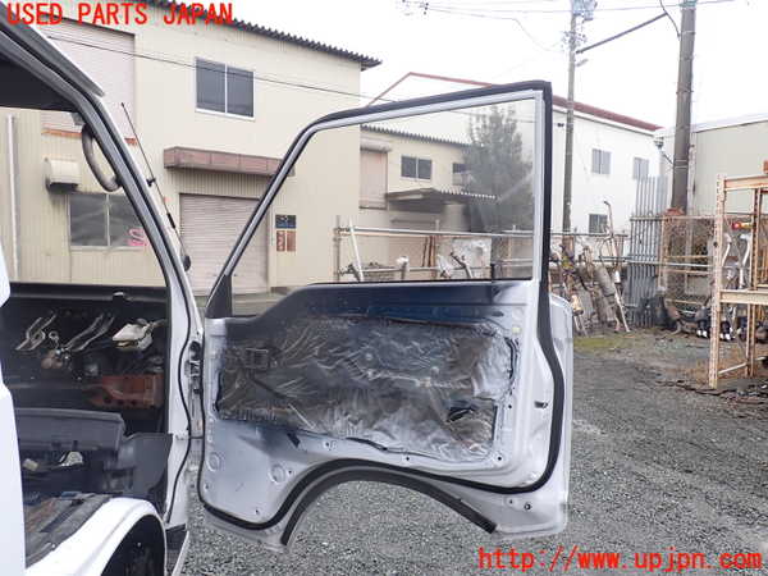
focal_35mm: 25
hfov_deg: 69.4
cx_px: 384
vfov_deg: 54.9
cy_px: 288
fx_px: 555
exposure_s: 1/200
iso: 100
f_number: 2.8
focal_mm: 4.5
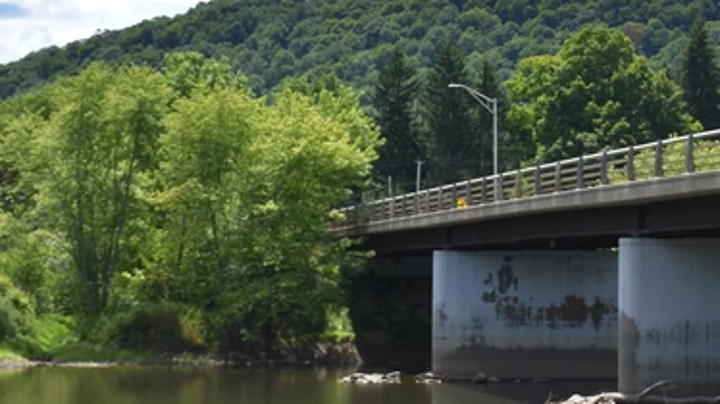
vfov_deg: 10.0
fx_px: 2309
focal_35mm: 121
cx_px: 637
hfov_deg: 17.5
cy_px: 189
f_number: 9
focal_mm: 30
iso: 100
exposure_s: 1/250
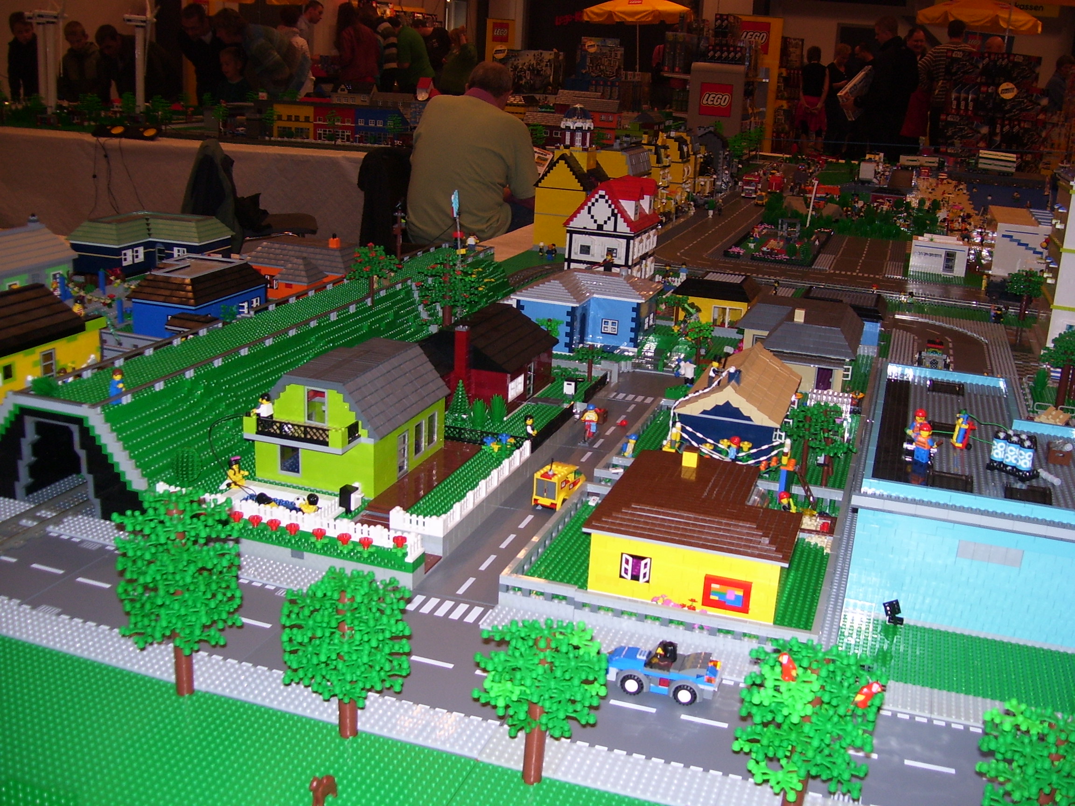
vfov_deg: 39.7
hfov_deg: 51.4
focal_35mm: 36
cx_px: 538
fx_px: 1118
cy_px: 403
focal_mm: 6
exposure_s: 1/60
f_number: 2.7
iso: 80
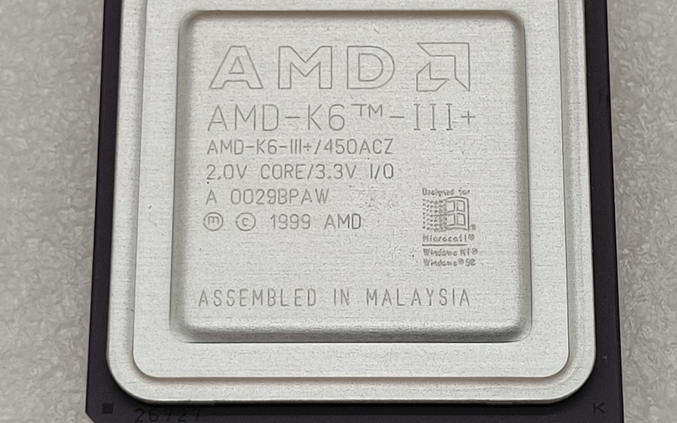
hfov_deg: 17.2
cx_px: 364
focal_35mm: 121
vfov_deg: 10.8
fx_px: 2233
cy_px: 191
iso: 50
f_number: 1.8
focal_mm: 4.36
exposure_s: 1/227
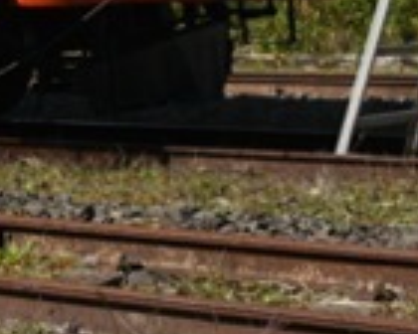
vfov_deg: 7.7
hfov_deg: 9.3
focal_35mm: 188
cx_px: -537
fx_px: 2326
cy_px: -412
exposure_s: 1/500
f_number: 6.3
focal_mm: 28
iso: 100
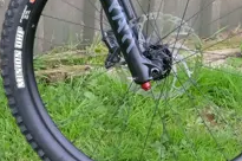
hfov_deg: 9.7
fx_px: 1389
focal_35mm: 207
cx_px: -94
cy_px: -81
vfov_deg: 6.5
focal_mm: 35
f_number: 16
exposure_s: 1/60
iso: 2000
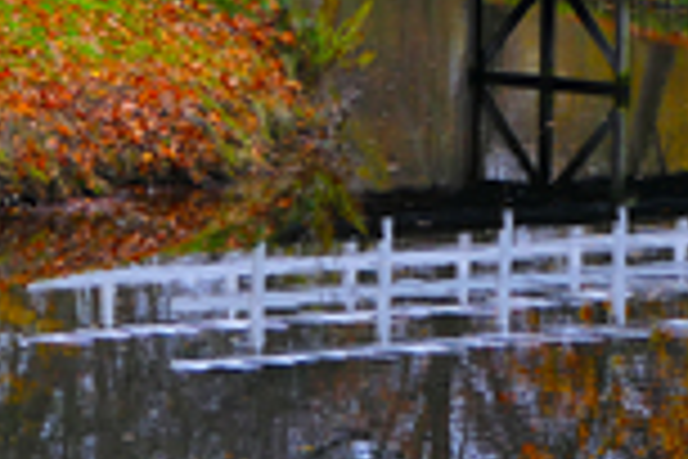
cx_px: 607
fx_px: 5045
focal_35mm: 264
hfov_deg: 7.8
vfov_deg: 5.2
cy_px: -38
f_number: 4.1
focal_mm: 32.4
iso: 320
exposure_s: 1/80
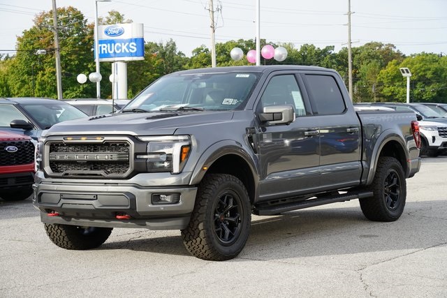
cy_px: 149
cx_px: 224
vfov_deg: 19.2
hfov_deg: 28.4
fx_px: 882
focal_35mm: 71
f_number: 9
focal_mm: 71
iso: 100
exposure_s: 1/100
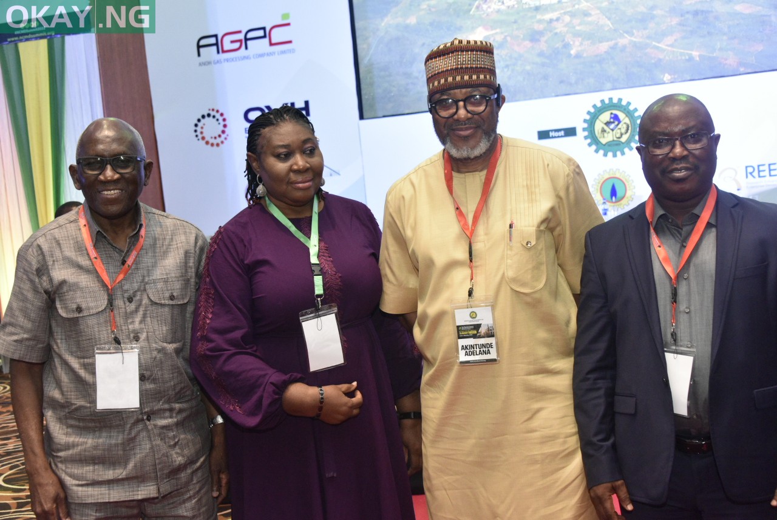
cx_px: 388
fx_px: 972
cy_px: 260
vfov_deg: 29.9
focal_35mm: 45
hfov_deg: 43.6
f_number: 7.1
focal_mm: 45
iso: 6400
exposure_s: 1/100
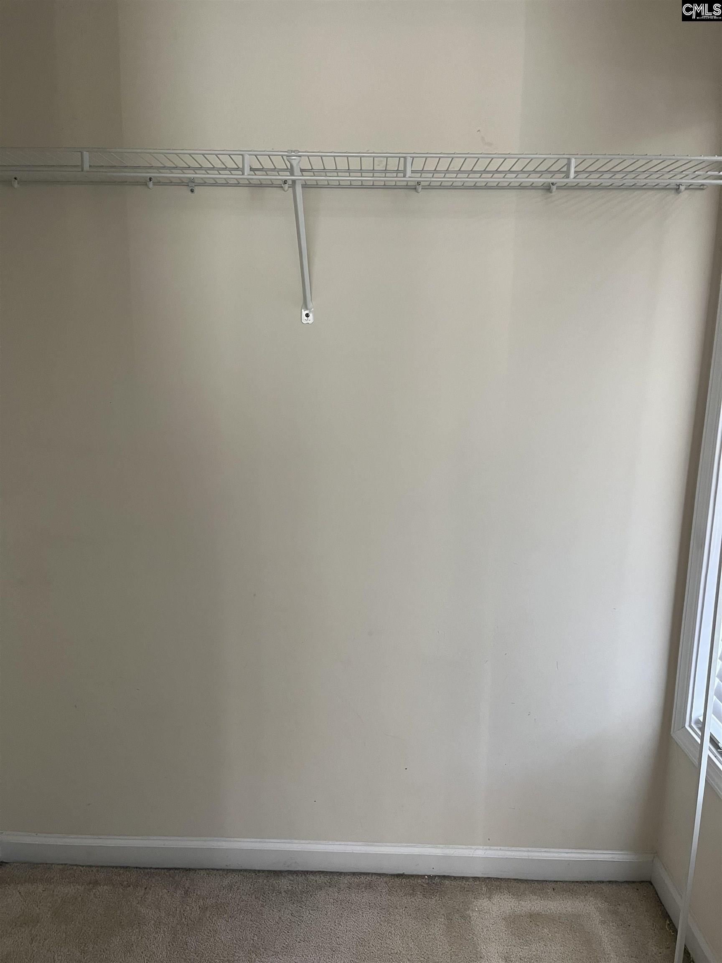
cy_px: 482
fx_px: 723
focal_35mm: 26
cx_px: 361
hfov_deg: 53.1
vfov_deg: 67.3
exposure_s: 1/60
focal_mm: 5.1
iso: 250
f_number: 1.6
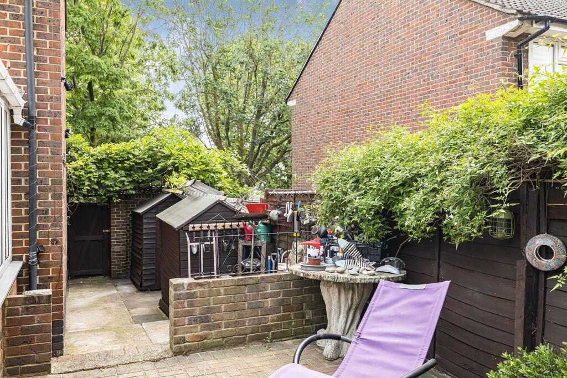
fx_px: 504
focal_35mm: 32
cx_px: 284
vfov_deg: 41.1
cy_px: 189
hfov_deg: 58.7
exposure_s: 1/320
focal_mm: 32
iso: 200
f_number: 8
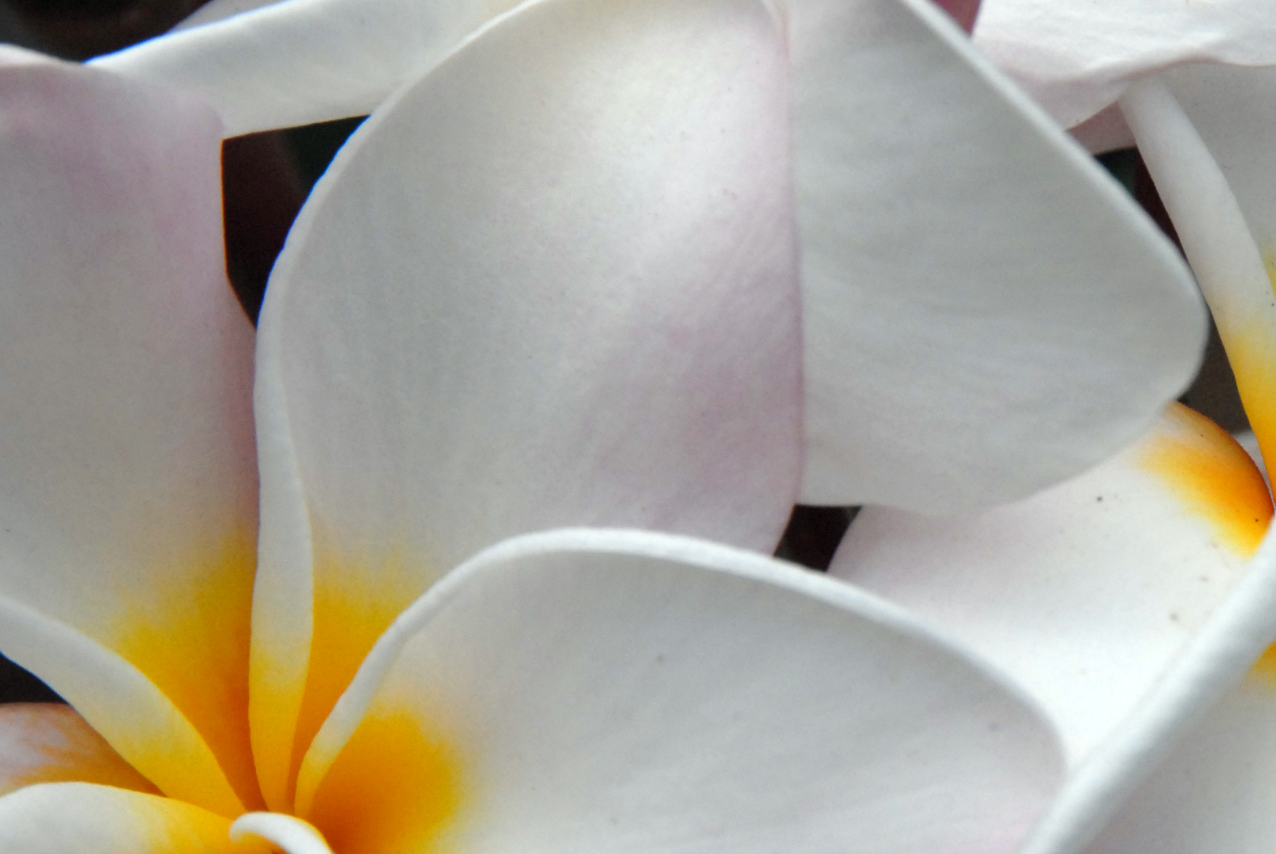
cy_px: 376
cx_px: 1186
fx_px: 21928
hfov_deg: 3.3
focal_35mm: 618
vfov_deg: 2.2
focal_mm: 200
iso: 400
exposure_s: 1/640
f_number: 14
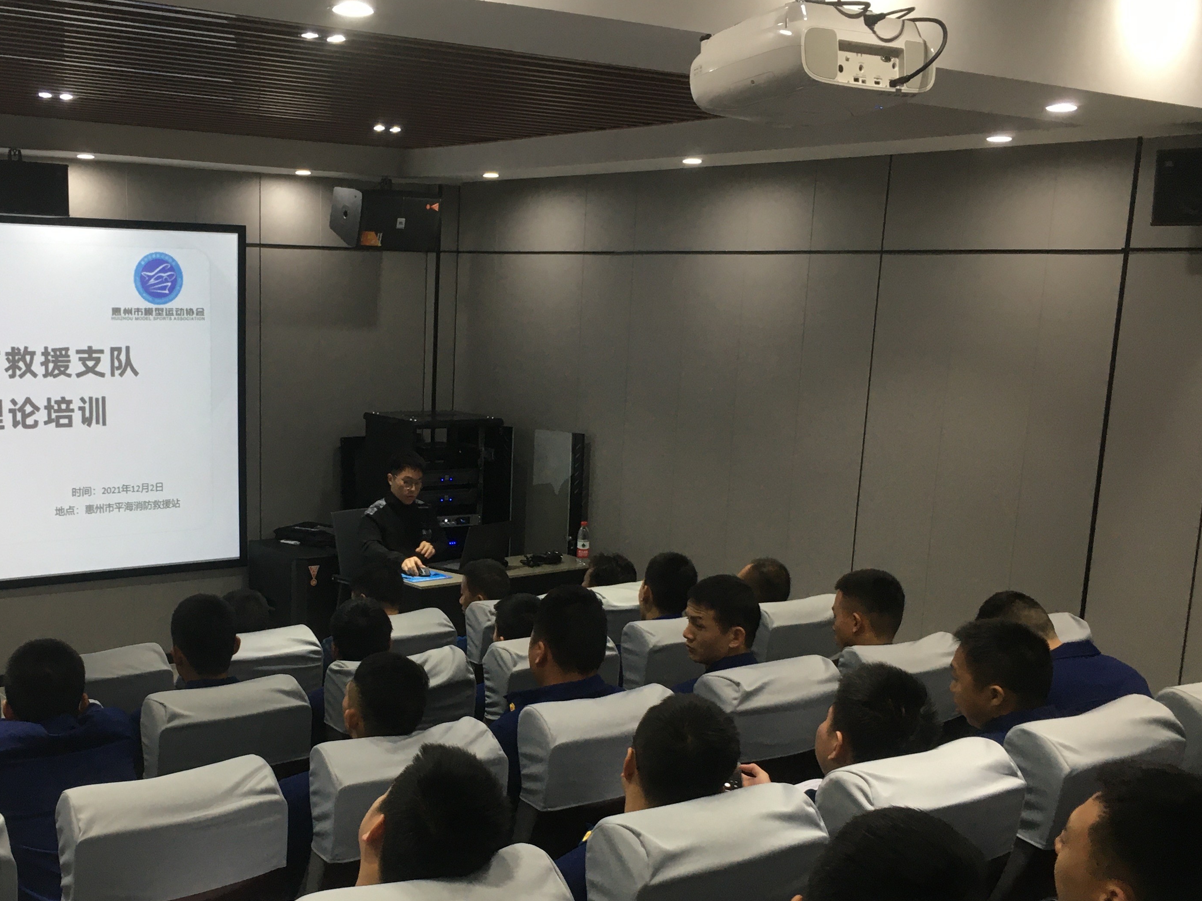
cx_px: 438
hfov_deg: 44.4
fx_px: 1458
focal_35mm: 42
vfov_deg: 34.1
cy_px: 578
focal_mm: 4.15
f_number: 2.2
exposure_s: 1/33
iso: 64
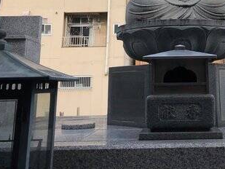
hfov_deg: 32.3
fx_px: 377
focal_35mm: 58
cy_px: -4
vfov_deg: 24.0
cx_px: 182
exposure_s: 1/1333
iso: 20
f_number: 1.8
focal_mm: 3.99
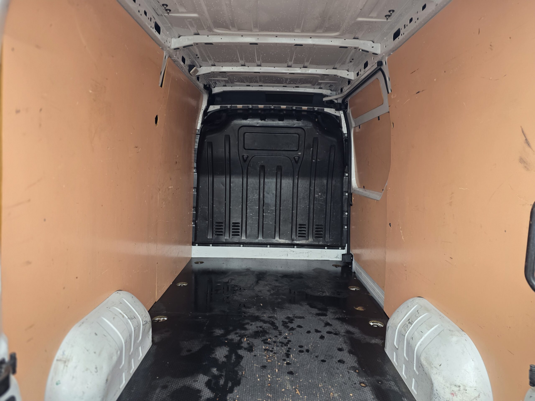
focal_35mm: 23
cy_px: 200
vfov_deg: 58.9
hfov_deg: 73.9
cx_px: 268
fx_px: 355
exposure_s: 1/100
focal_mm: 6.25
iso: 125
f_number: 1.7
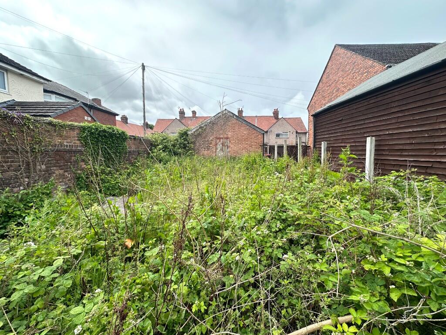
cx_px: 223
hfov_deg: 102.1
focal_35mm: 14
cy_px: 168
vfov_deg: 85.7
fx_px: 180
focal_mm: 2.22
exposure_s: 1/1014
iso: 40
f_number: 2.2
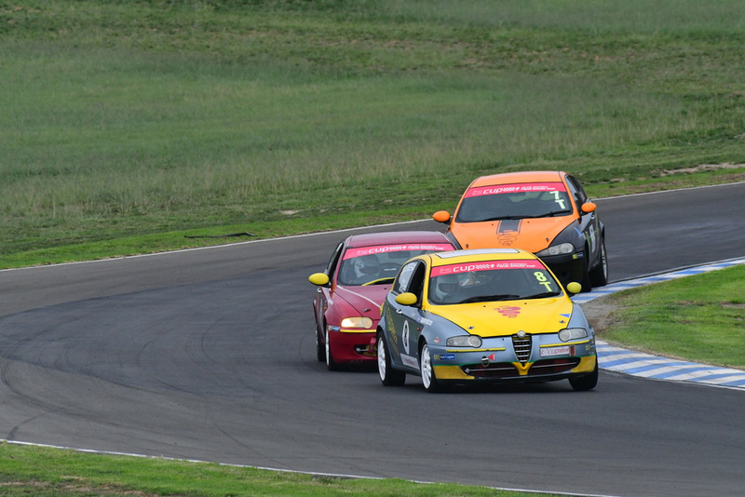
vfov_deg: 1.8
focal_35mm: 750
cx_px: 372
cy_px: 248
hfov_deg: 2.7
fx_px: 15526
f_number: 10
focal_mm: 500
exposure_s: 1/640
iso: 2000
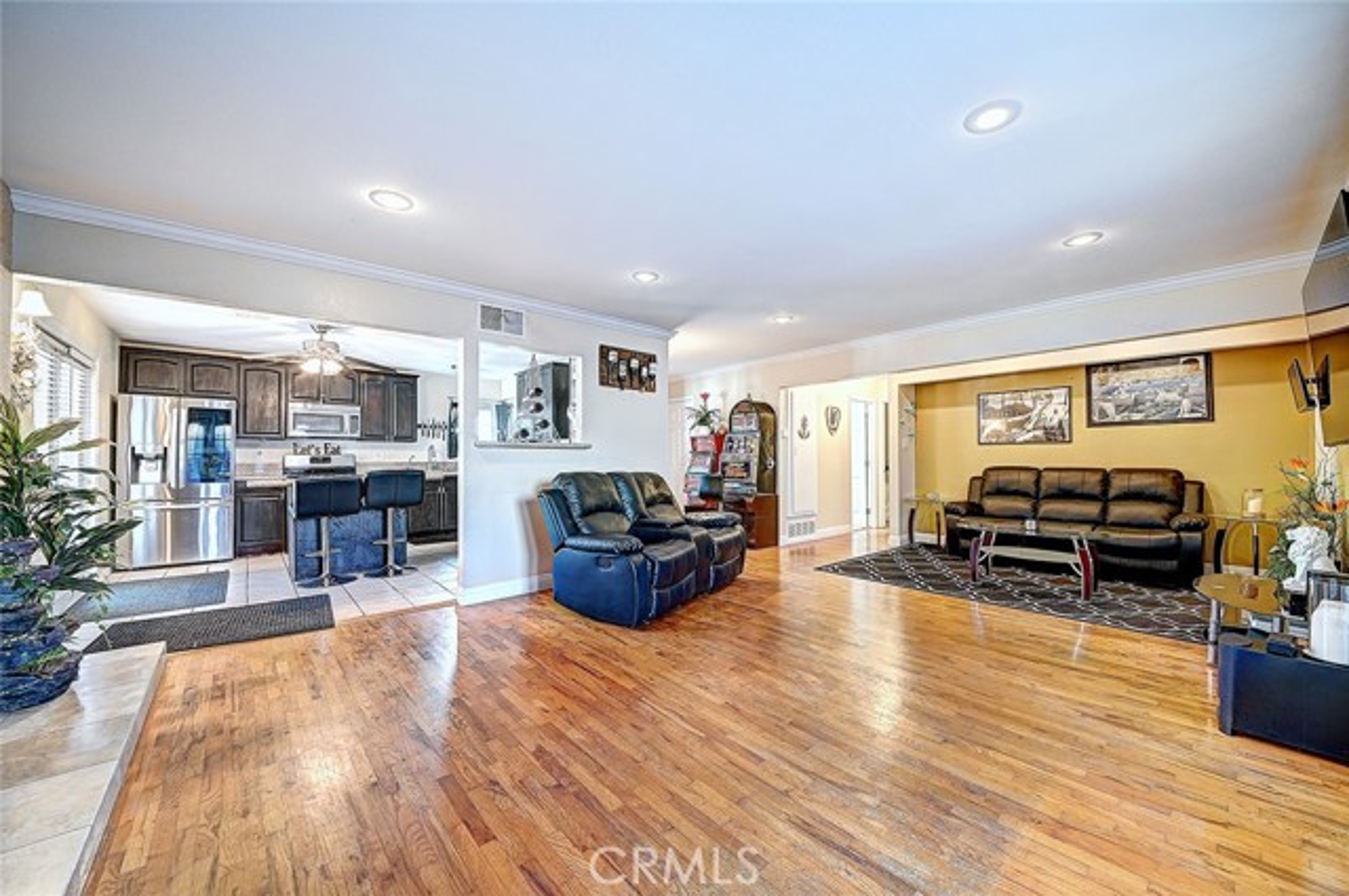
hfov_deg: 108.4
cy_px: 448
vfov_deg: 85.3
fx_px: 487
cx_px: 674
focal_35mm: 13
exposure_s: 1/2.5
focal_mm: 13
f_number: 8
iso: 400
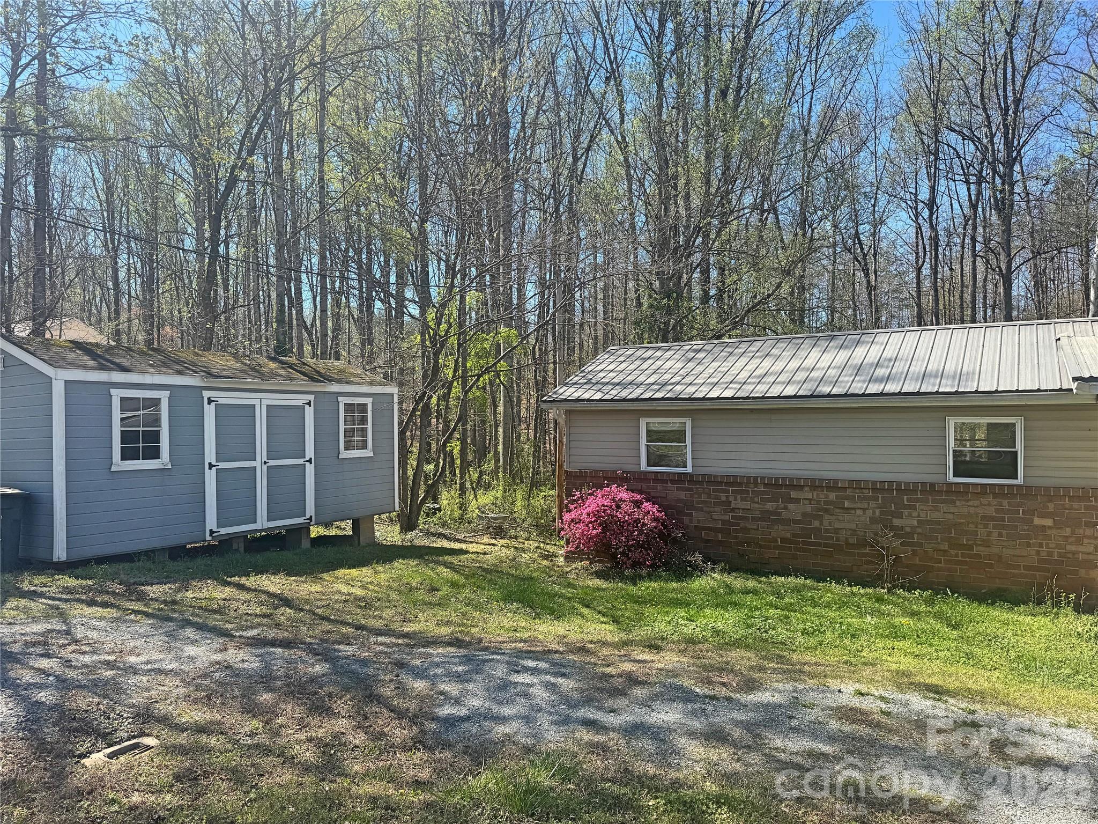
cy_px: 412
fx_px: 761
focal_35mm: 24
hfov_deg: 71.6
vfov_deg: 56.8
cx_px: 549
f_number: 1.78
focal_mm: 6.76
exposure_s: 1/1818
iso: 80
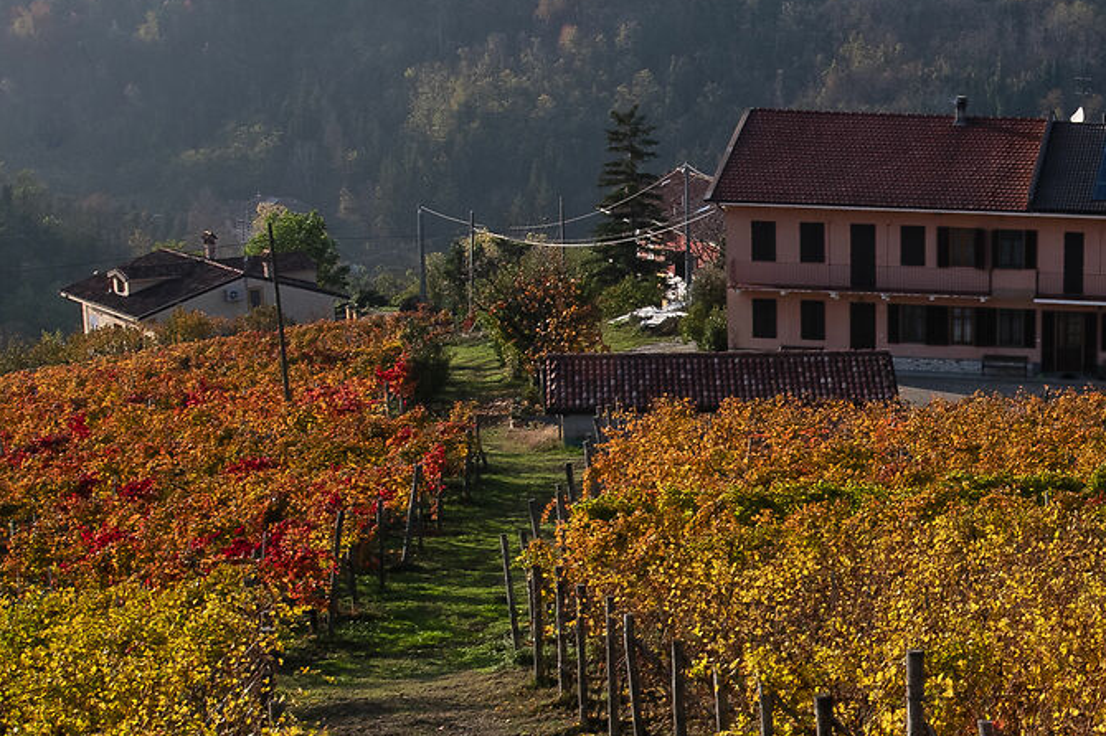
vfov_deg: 15.8
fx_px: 2641
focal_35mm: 86
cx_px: 1066
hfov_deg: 22.8
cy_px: 567
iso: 100
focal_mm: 24
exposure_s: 1/60
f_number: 14
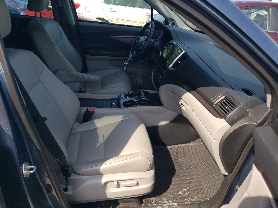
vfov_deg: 53.1
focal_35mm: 26
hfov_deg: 67.3
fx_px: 209
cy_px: 104
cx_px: 139
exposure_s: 1/1000
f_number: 1.5
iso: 50
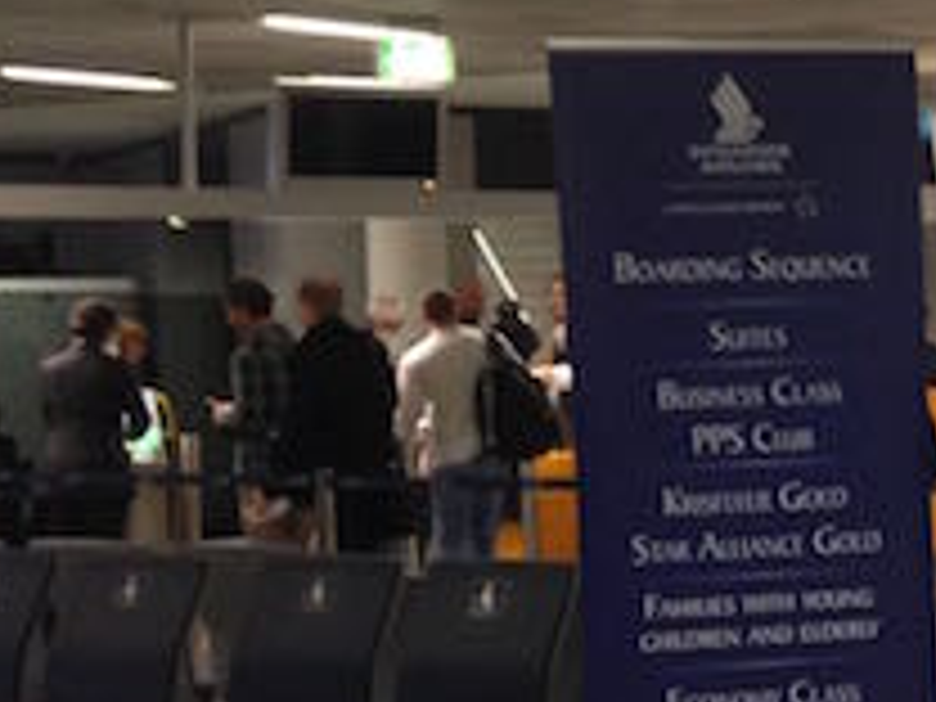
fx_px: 3001
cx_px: 1336
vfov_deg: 13.3
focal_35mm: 111
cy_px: 425
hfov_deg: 16.4
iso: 160
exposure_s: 1/20
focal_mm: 4.12
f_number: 2.4
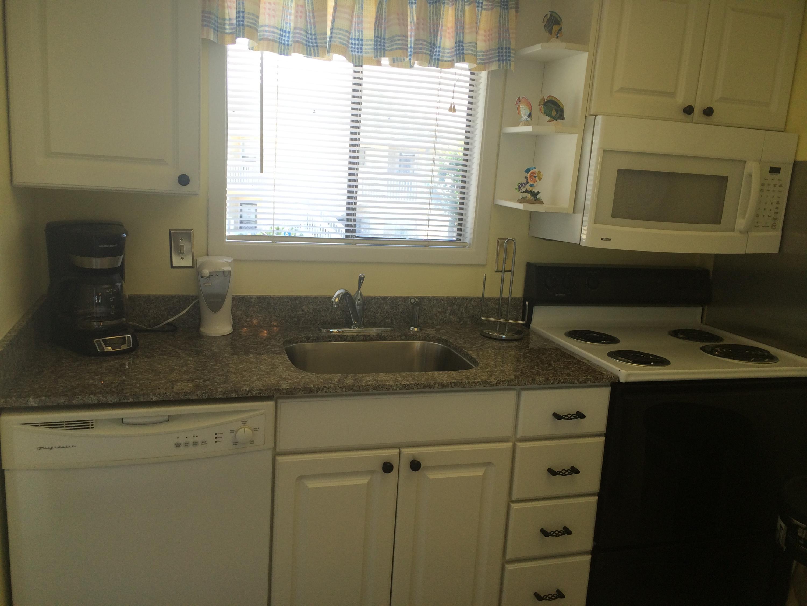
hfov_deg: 60.0
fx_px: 699
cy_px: 303
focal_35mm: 30
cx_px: 404
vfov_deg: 46.8
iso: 32
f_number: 2.2
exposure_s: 1/124
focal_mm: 4.12
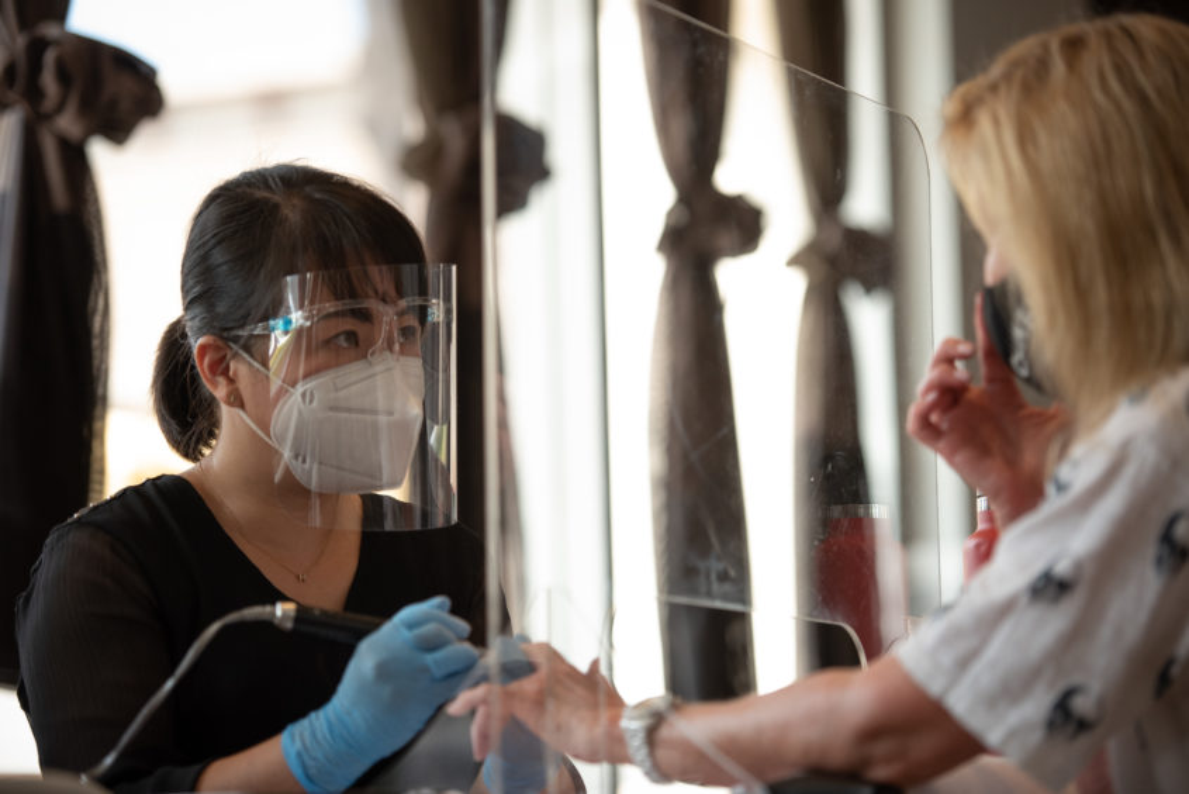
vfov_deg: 11.0
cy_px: 397
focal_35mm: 125
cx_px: 594
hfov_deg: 16.4
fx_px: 4130
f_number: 2.8
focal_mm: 125
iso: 1250
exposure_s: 1/320
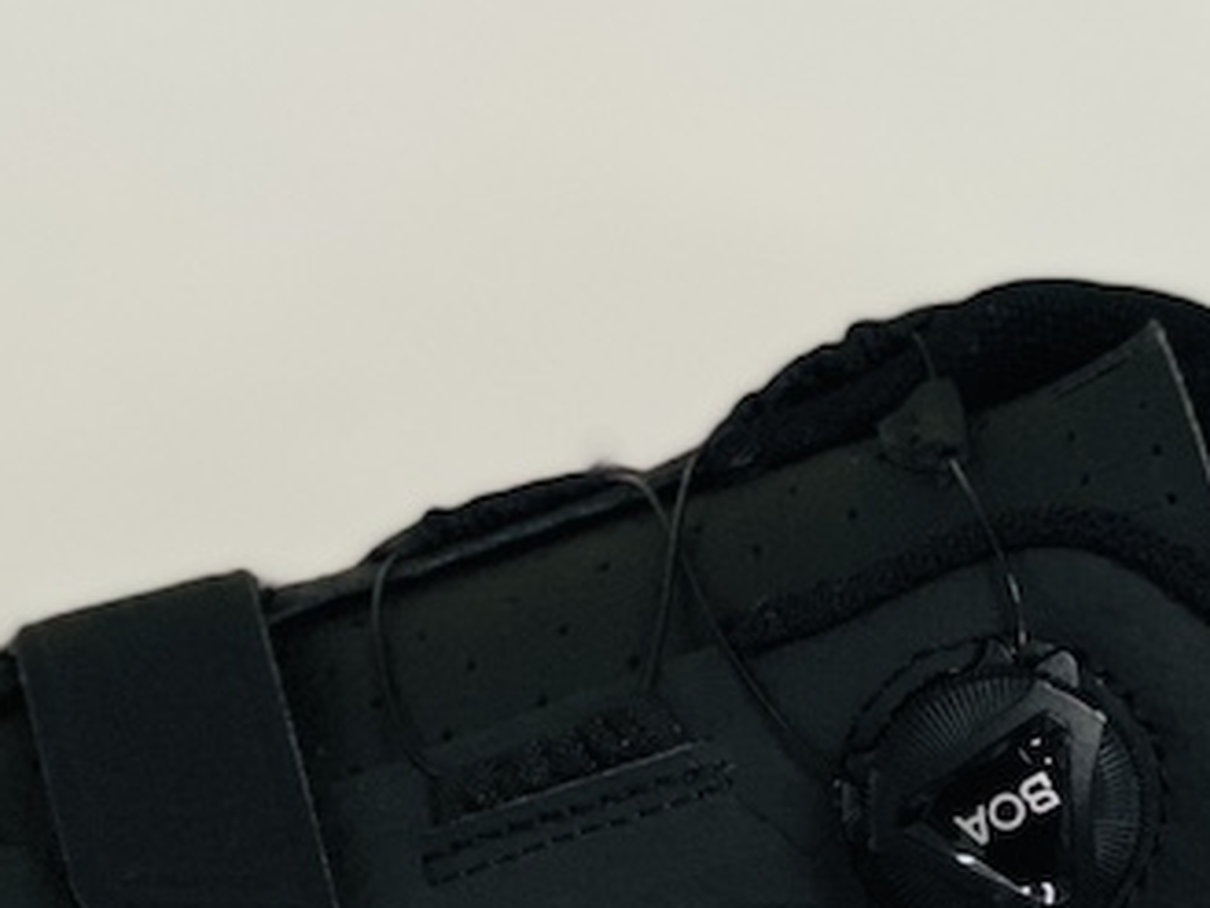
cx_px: 1008
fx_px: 5525
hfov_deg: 12.4
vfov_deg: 9.3
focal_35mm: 158
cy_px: 1132
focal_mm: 6
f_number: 2
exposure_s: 1/100
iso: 200
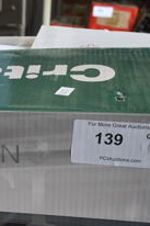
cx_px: -26
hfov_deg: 16.4
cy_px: 195
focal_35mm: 80
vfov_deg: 24.8
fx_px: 501
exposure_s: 1/30
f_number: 3.5
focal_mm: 18
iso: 140
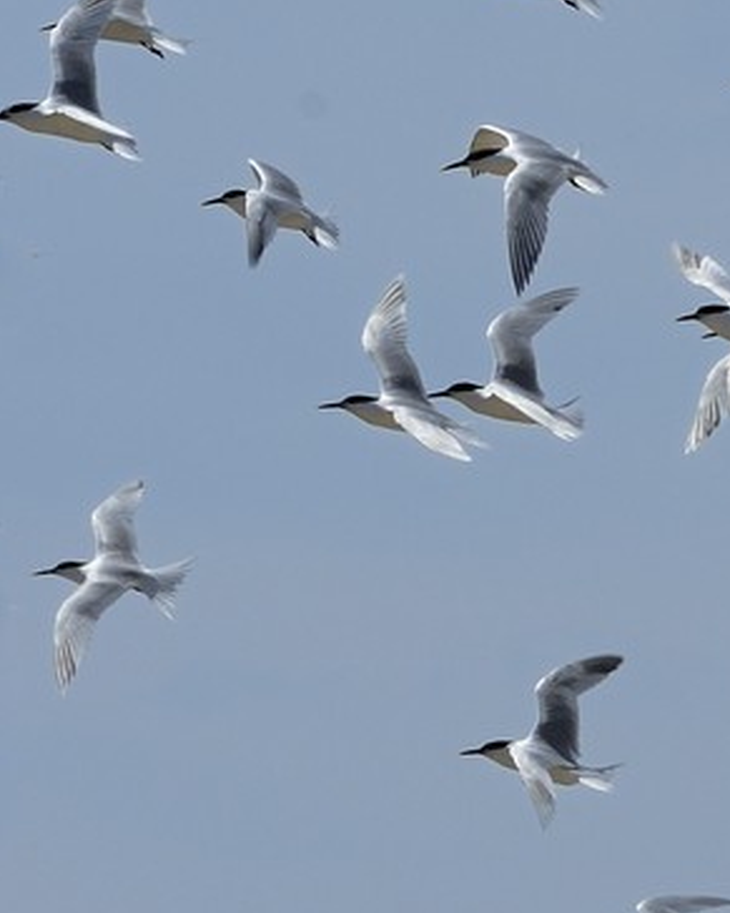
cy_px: 191
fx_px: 22290
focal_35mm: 825
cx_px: 1964
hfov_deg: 1.9
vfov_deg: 2.3
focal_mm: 200
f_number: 11
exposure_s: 1/640
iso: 200
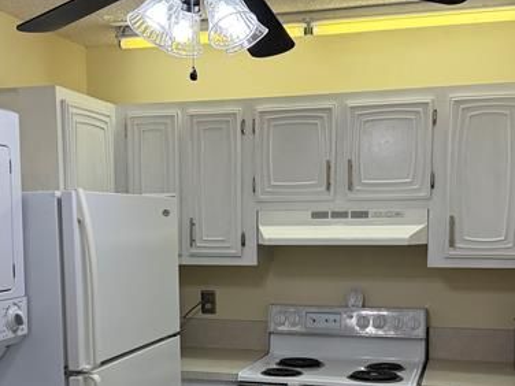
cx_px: 230
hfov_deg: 37.5
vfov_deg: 28.2
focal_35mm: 51
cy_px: 289
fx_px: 759
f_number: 1.78
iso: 160
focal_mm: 6.76
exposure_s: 1/239
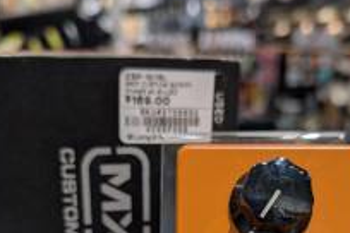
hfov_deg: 40.3
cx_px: 184
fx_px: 476
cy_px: 233
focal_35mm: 49
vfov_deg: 26.1
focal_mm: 6.9
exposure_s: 1/40
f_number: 1.68
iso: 19
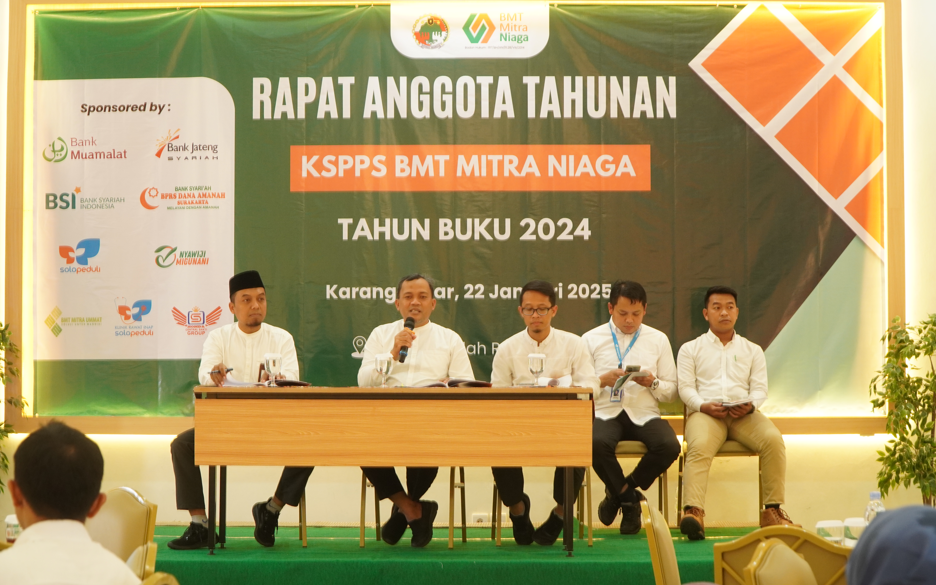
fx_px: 1964
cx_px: 465
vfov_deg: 16.9
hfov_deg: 26.8
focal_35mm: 77
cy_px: 294
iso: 1000
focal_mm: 50
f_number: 6.3
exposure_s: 1/15
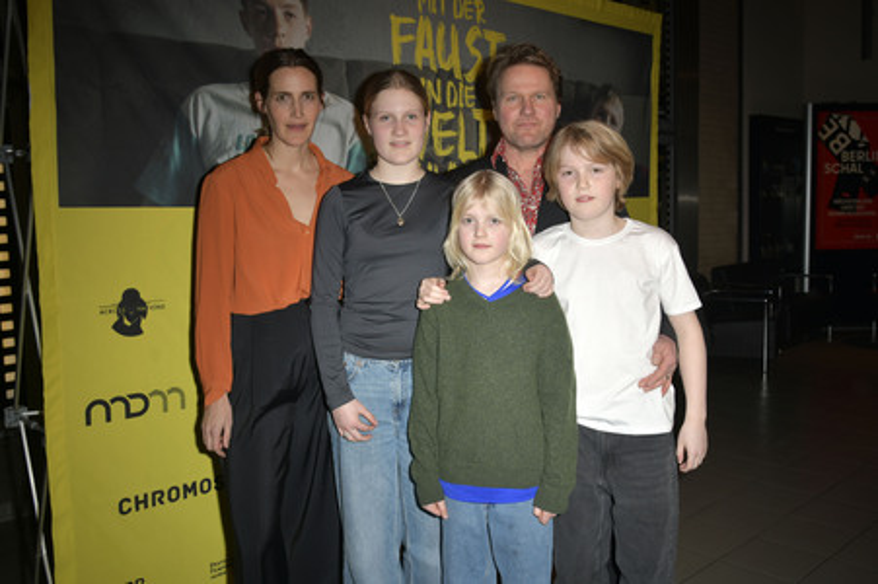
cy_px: 292
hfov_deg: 60.3
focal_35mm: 31
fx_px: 755
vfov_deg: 42.3
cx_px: 439
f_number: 5.6
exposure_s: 1/250
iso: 200
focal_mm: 31
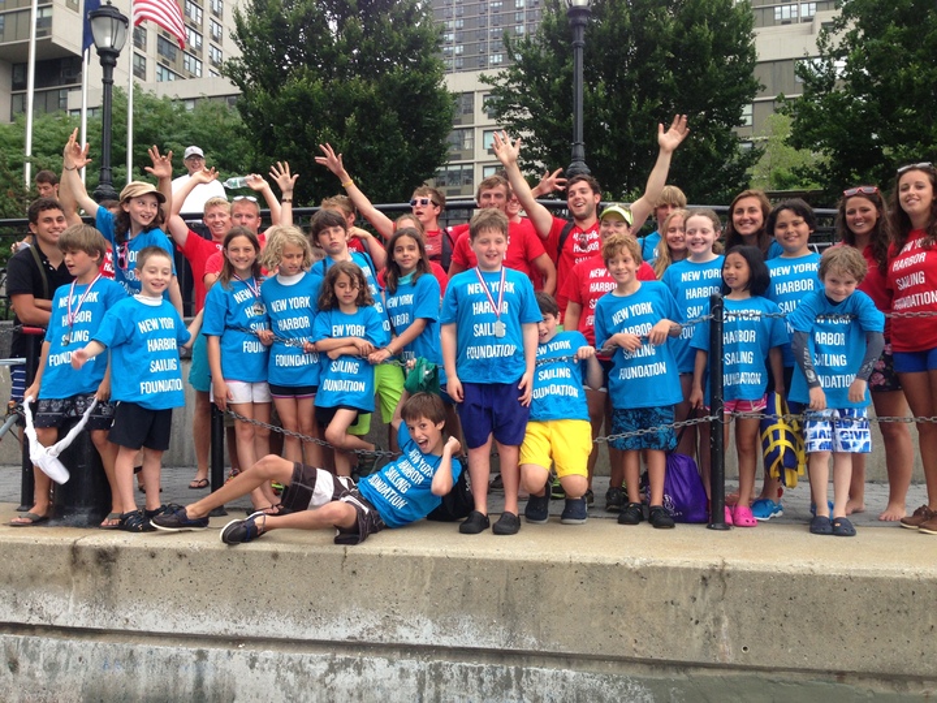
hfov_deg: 55.4
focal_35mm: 33
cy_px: 352
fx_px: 893
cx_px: 468
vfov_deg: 42.9
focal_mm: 4.13
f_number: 2.4
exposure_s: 1/120
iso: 50
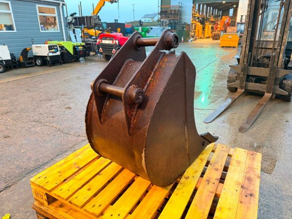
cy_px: 110
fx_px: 202
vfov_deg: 56.8
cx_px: 146
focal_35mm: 24
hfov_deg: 71.6
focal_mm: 6.76
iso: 250
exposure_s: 1/50
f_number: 1.78
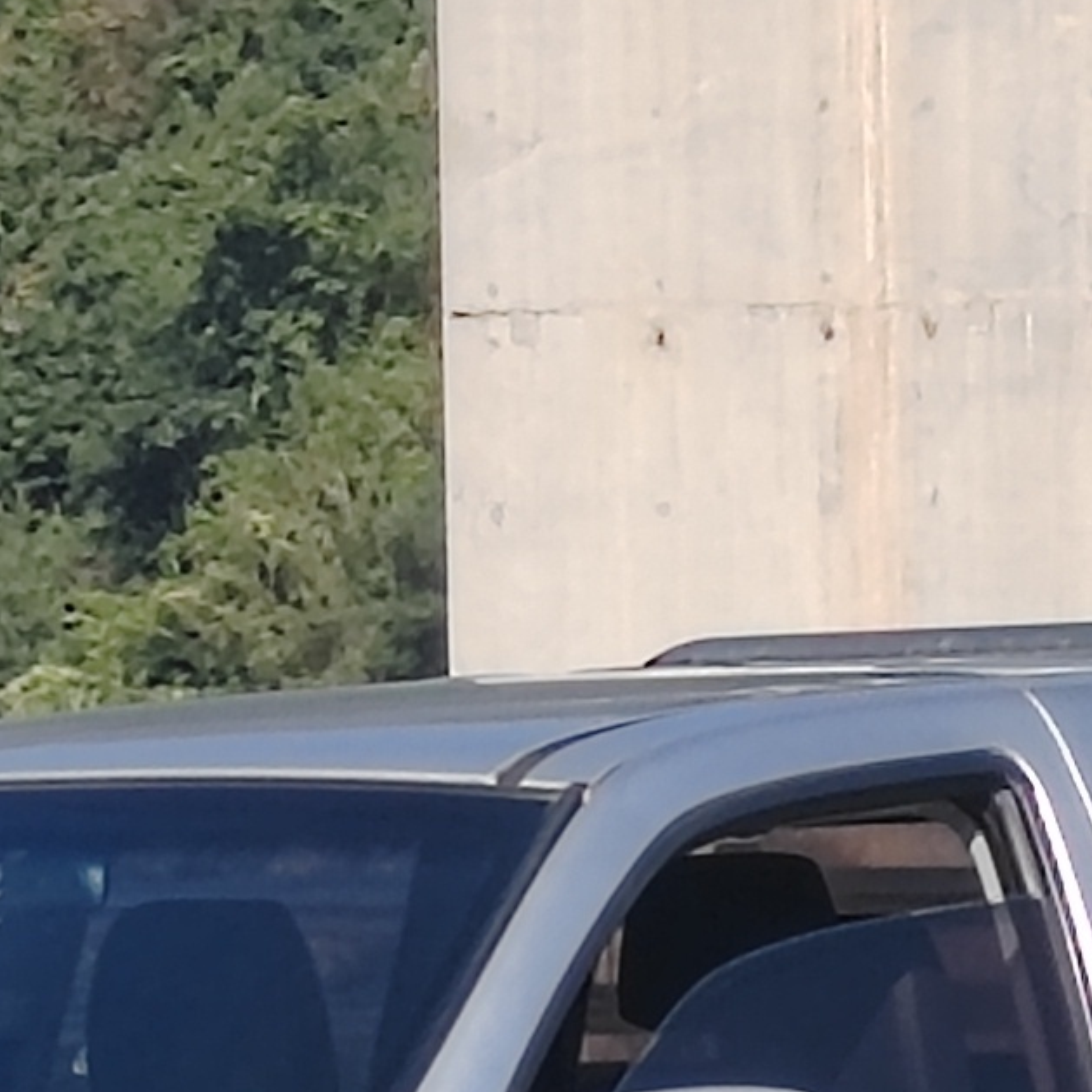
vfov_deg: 3.5
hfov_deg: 3.5
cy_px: 1064
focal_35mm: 497
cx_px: 431
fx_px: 17738
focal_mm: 6.14
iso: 100
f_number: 1.8
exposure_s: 1/710
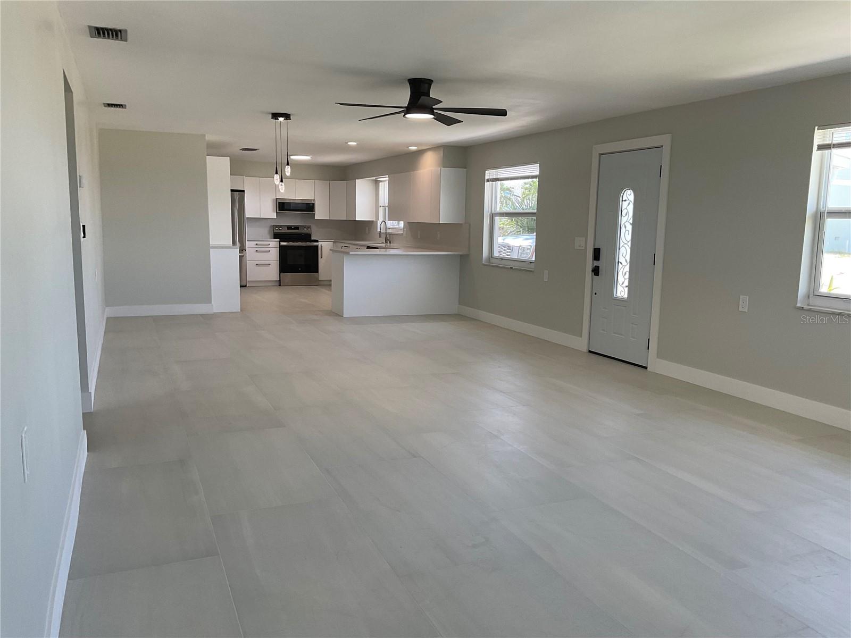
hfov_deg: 61.7
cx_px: 426
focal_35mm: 29
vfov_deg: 48.2
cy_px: 319
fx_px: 713
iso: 40
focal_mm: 3
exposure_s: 1/120
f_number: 1.8
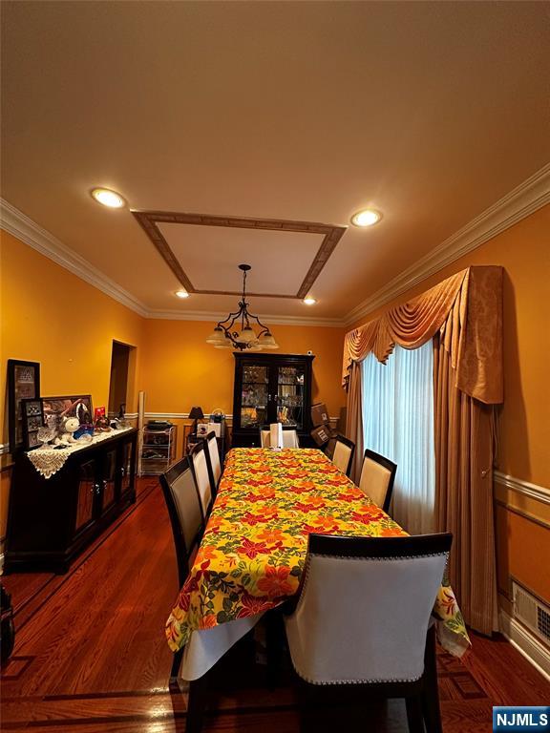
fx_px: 297
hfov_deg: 85.7
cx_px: 275
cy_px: 366
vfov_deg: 102.1
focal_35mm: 14
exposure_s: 1/60
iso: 500
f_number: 2.2
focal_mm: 2.22
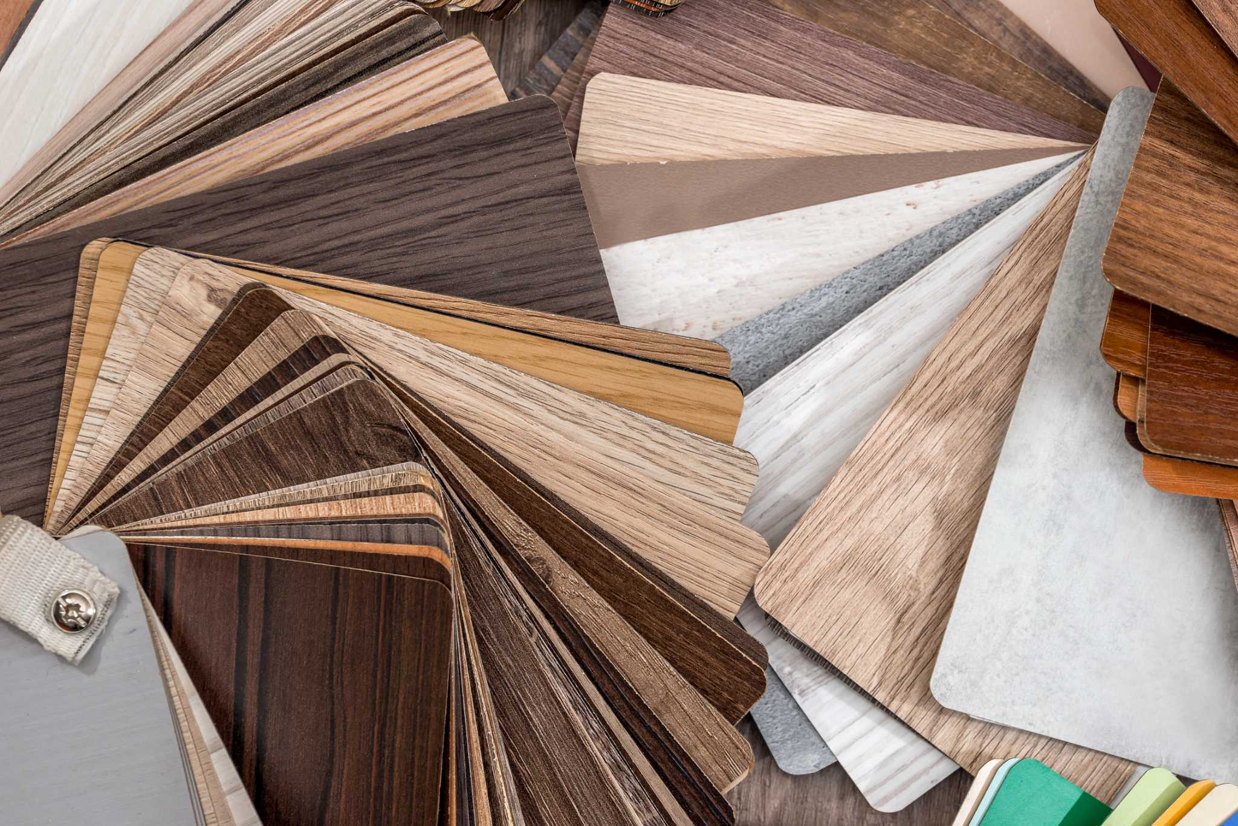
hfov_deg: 19.4
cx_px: 619
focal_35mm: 105
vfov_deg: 13.1
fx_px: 3612
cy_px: 413
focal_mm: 105
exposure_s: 1/200
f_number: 11
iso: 320
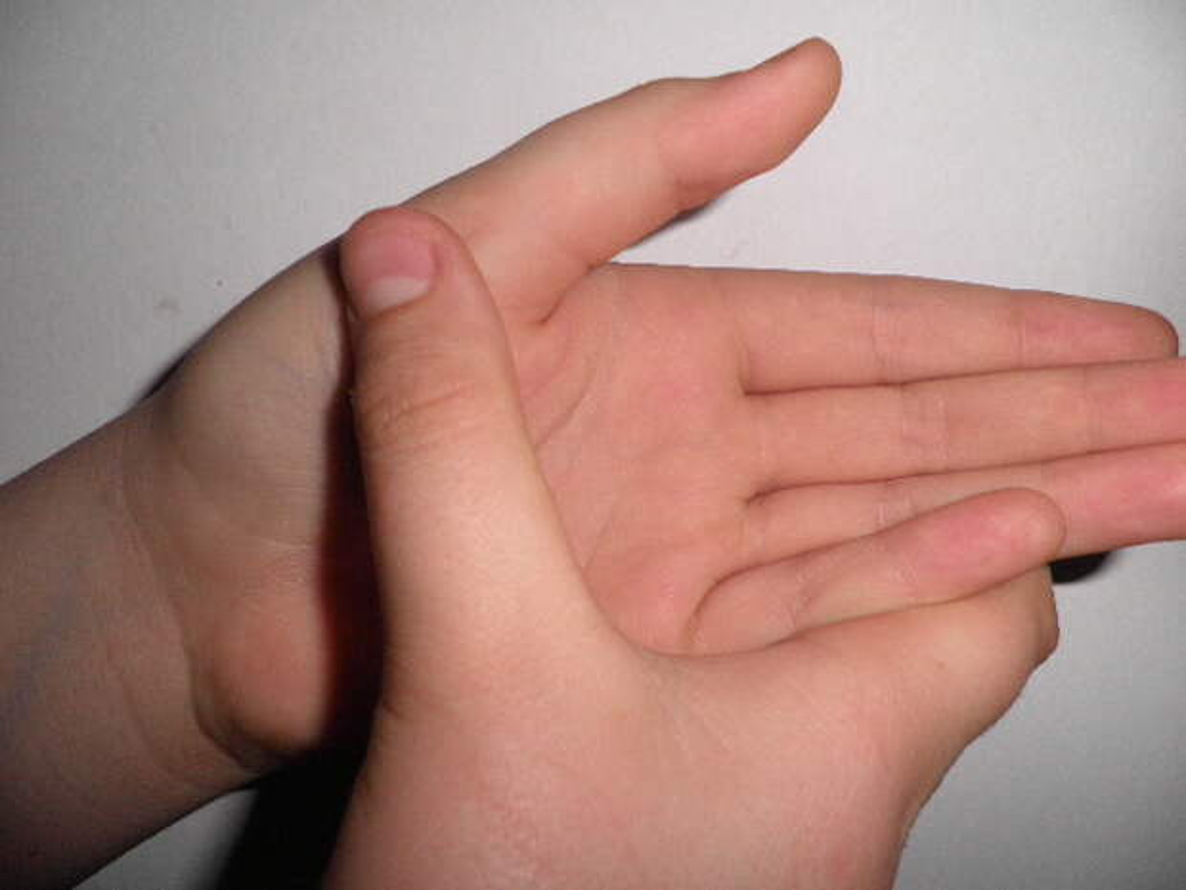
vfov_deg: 56.8
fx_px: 822
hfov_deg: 71.6
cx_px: 593
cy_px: 445
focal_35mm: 24
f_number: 8.3
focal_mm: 4.3
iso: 160
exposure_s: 1/30
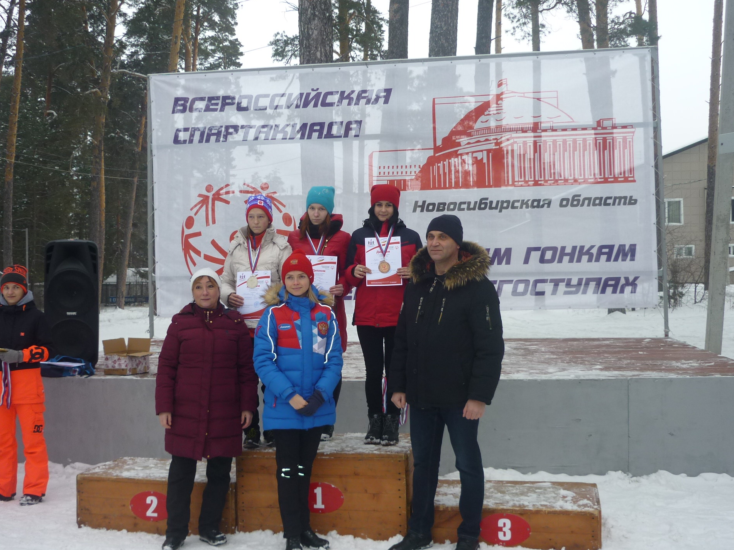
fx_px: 890
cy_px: 270
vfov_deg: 34.3
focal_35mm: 42
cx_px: 353
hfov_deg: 44.8
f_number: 3
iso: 100
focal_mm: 6.4
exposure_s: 1/100
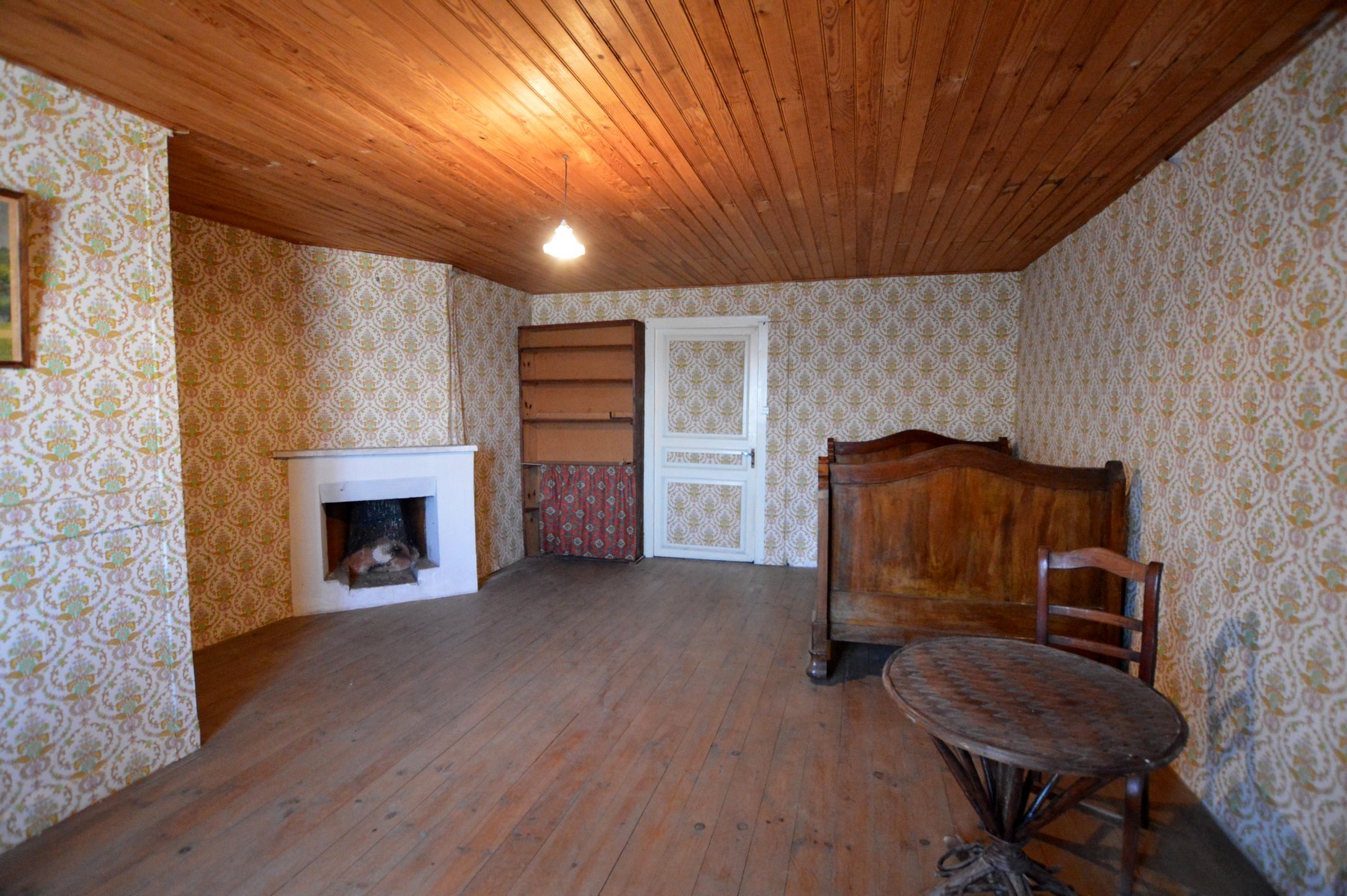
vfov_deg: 77.2
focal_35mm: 15
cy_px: 448
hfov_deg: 100.4
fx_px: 561
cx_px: 674
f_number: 3.5
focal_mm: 10
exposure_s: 1/50
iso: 3200
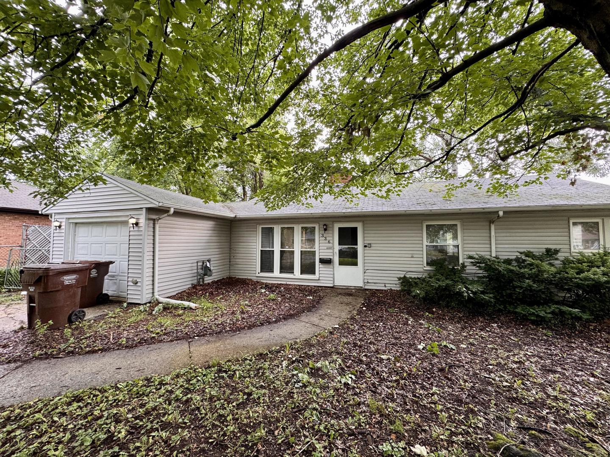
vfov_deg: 85.7
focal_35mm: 14
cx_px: 305
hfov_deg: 102.1
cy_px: 228
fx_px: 247
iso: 100
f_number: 2.2
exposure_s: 1/99
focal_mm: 2.22
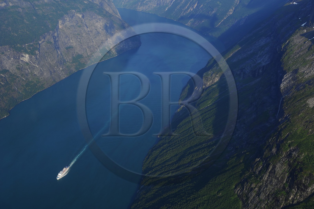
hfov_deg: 46.5
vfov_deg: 31.8
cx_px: 157
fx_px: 366
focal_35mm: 42
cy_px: 104
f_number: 4.5
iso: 100
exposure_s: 1/500
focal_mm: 28
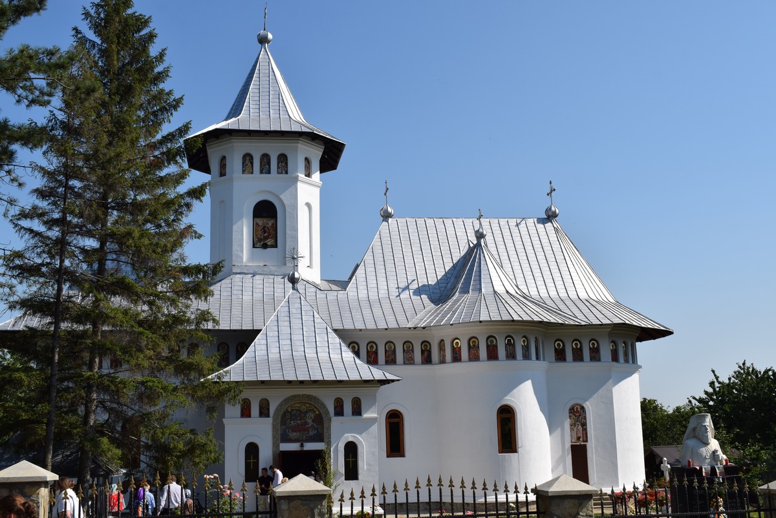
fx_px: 905
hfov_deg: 46.4
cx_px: 388
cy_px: 259
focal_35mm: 42
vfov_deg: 31.9
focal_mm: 28
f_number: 11
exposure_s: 1/500
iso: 200
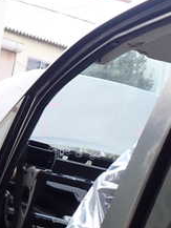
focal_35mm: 83
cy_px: 146
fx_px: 546
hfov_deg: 15.4
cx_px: -135
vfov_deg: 23.5
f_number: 3.2
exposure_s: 1/125
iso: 100
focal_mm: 5.4
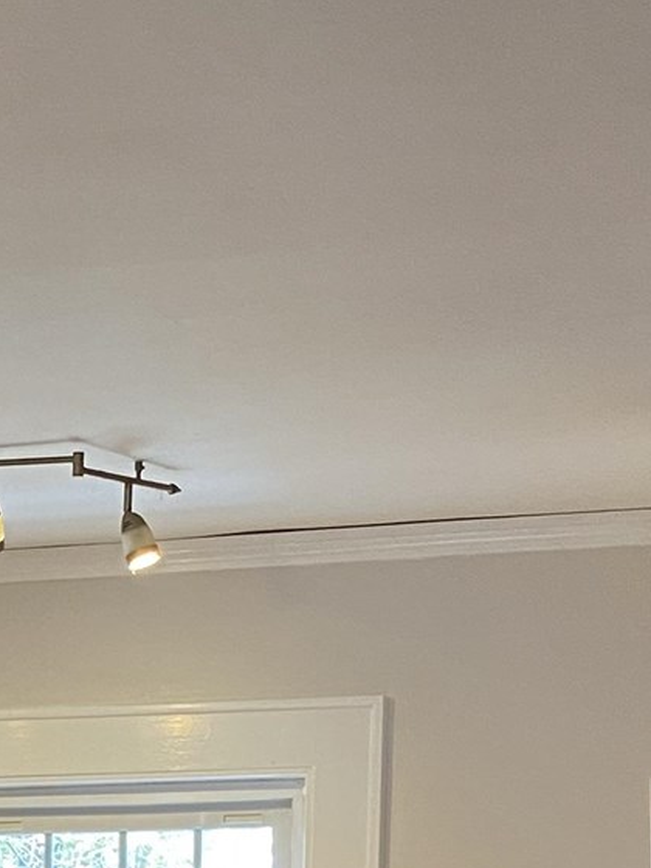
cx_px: -180
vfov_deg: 16.8
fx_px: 2683
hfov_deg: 13.4
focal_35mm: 107
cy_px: 1262
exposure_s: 1/60
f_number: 1.8
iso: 250
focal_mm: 4.25
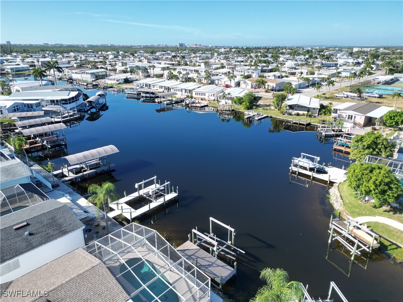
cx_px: 202
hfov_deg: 71.6
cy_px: 151
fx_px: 279
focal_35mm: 24
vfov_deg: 56.8
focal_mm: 6.72
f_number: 1.7
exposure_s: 1/2000
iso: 110
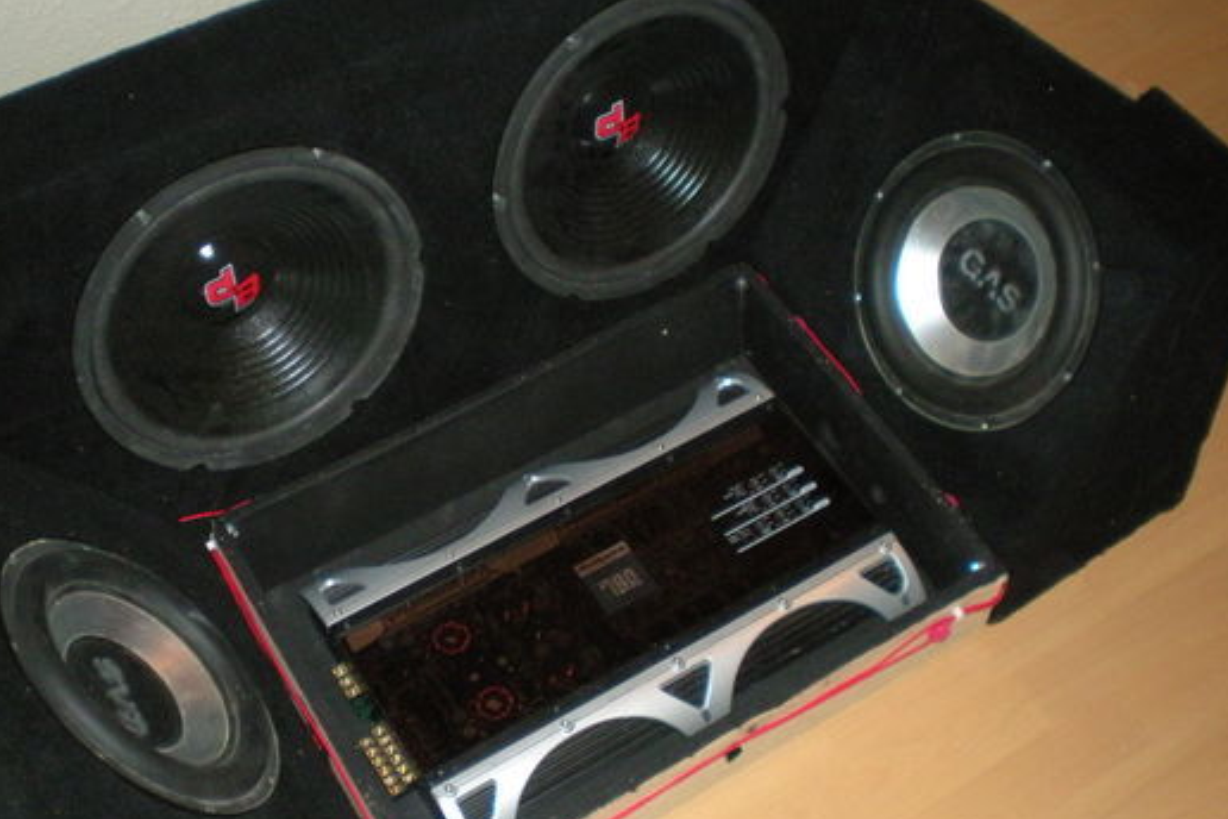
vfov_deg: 27.5
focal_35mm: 49
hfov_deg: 40.2
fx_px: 1671
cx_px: 521
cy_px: 471
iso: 400
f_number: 3.1
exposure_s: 1/60
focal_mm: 6.3
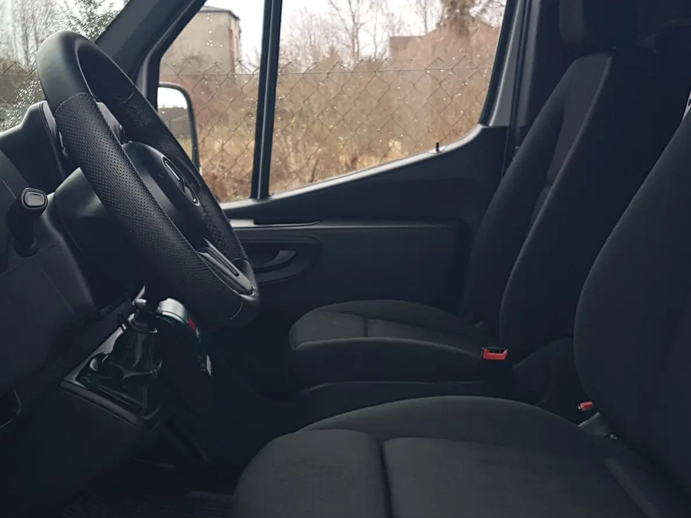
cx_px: 331
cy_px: 277
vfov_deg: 27.5
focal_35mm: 53
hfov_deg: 36.2
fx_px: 1058
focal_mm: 4.2
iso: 40
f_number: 1.7
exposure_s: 1/138
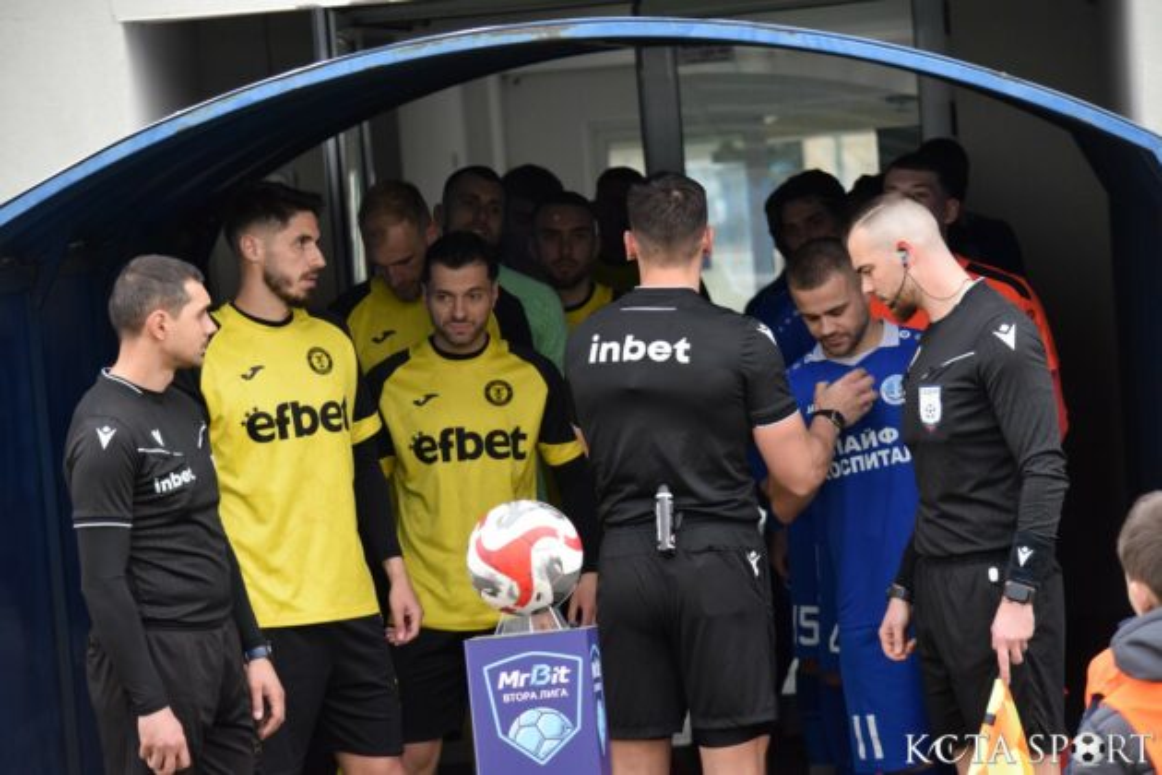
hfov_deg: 13.7
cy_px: 388
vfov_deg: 9.1
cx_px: 581
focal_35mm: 150
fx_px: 4841
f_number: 4.8
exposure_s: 1/800
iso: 1600
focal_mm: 100
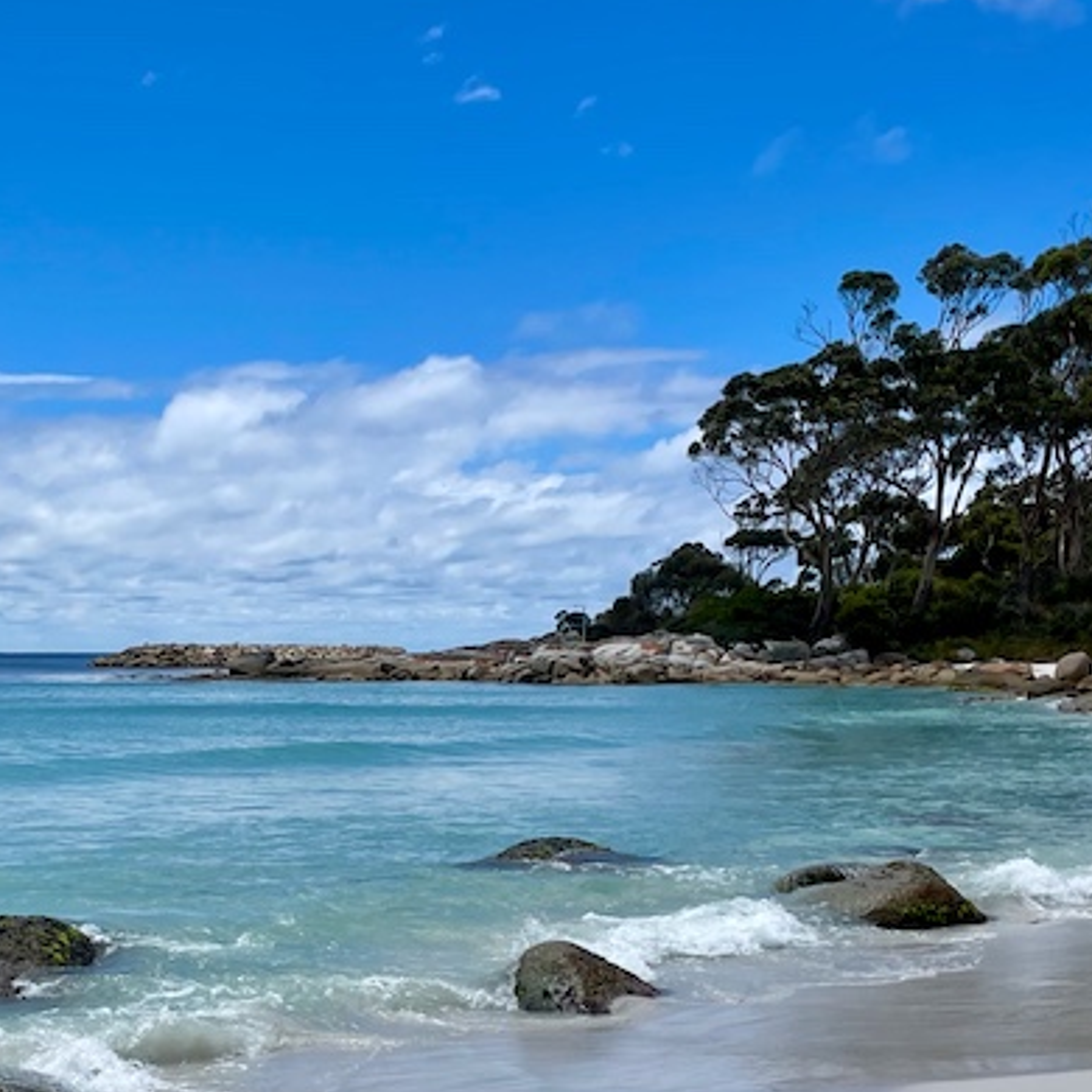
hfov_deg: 28.6
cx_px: 272
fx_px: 2106
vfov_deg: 28.6
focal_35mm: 59
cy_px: 829
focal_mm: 4.2
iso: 32
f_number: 1.6
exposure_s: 1/7813
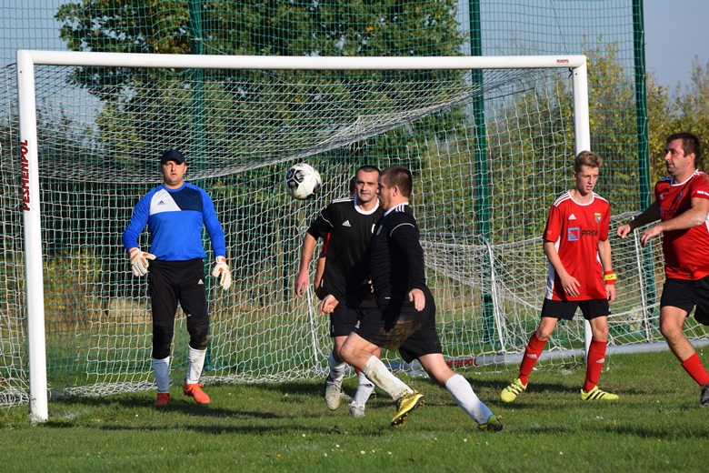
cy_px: 236
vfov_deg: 5.9
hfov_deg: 8.9
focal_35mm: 232
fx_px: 4579
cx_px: 354
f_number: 6.3
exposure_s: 1/1600
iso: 400
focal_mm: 155
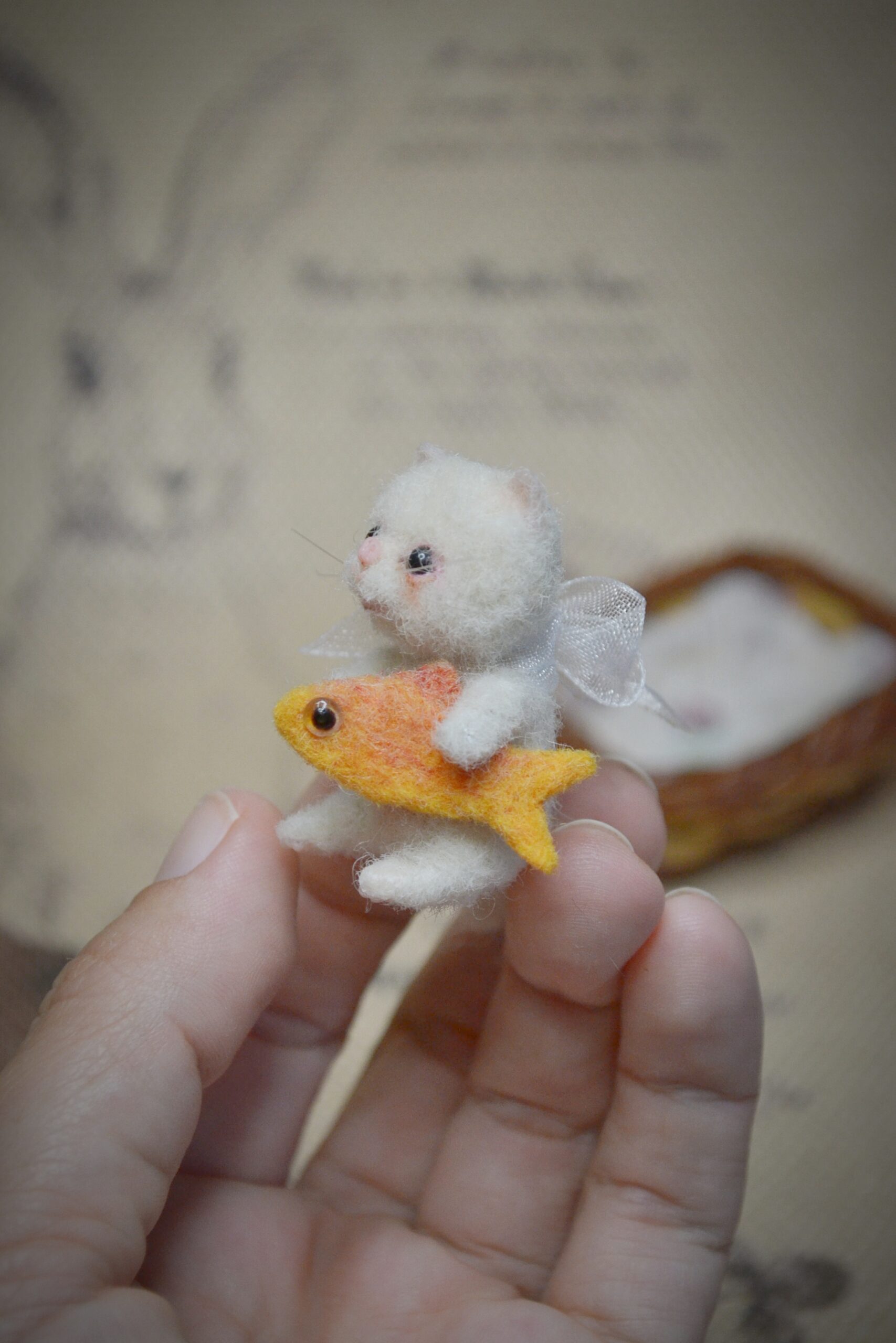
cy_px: 672
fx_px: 3079
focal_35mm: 82
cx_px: 448
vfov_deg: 24.6
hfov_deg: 16.6
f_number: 6.3
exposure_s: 1/200
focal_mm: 55
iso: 800
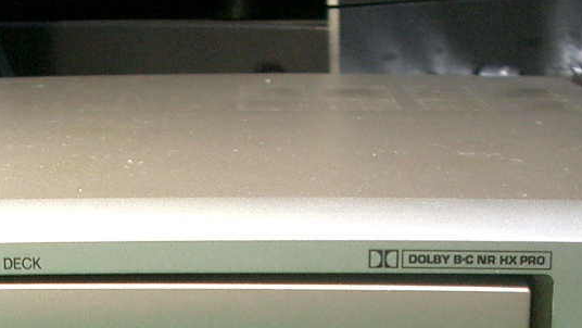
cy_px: 450
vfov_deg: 12.8
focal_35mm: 91
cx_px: 257
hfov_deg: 23.4
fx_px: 1405
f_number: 2.6
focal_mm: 5.8
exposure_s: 1/8
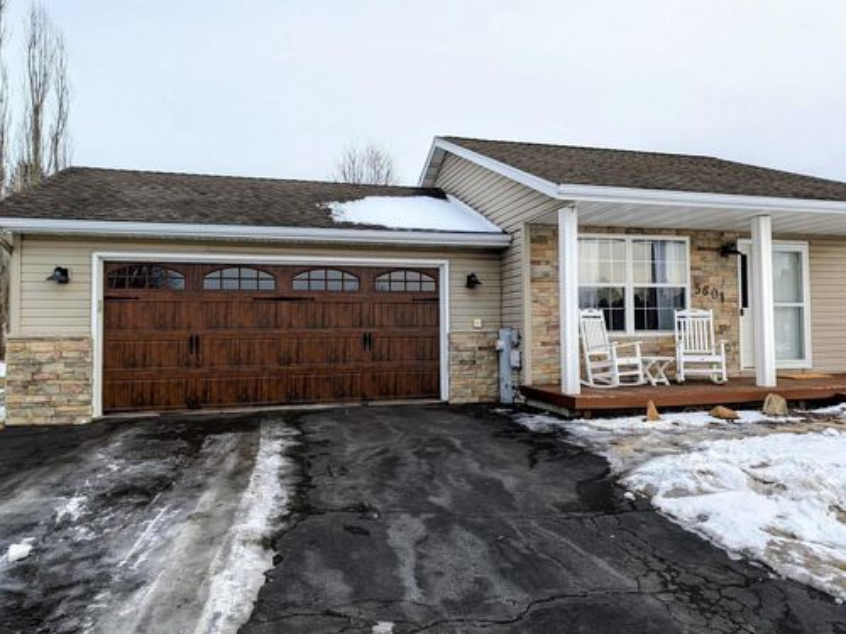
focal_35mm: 24
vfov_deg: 56.8
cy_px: 317
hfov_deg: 71.6
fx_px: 587
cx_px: 423
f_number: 1.68
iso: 19
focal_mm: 6.9
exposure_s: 1/552
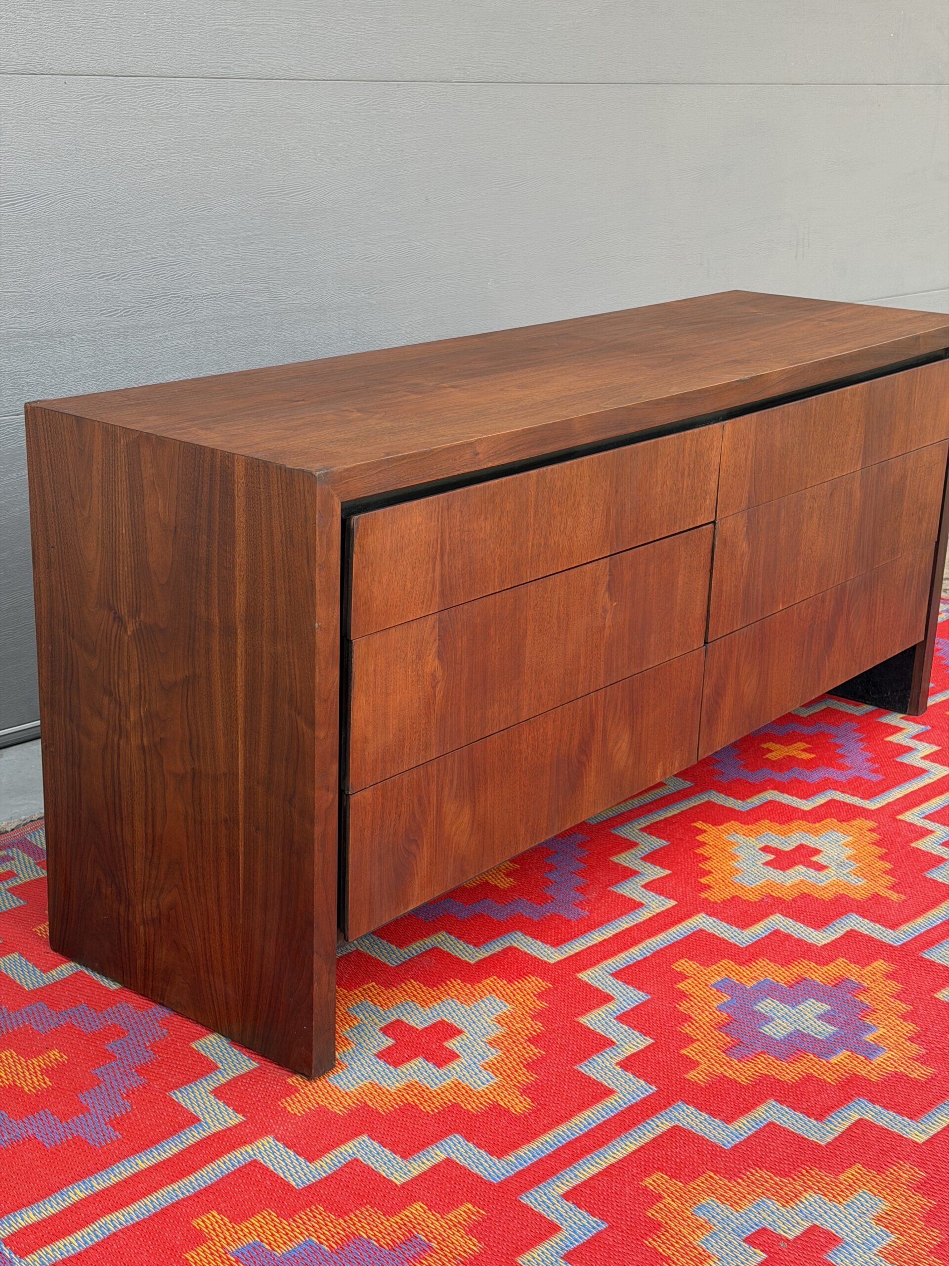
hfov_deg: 30.3
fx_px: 1755
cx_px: 474
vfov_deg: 39.7
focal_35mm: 48
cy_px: 633
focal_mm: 6.76
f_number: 1.78
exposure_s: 1/233
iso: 64
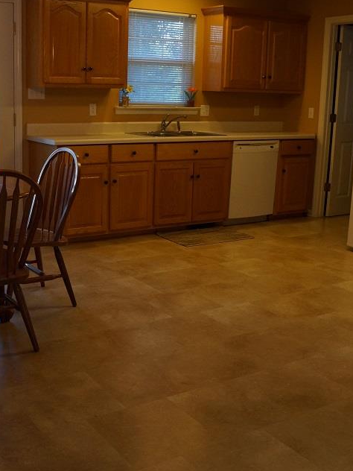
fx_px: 571
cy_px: 225
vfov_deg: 44.8
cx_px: 88
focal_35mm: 42
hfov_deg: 33.7
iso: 1000
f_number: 4
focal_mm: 18
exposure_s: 1/160
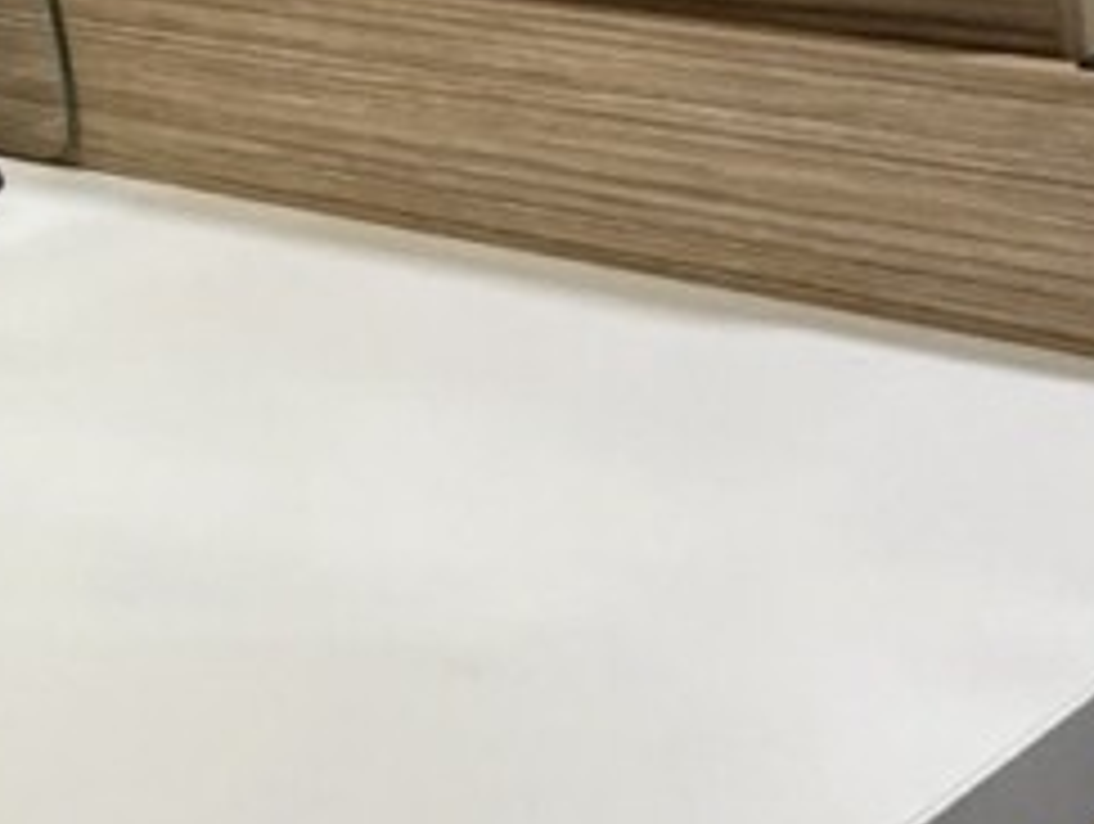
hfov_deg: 16.7
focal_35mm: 92
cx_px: -1004
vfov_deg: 15.4
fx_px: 2912
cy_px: -243
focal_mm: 2.22
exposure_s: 1/100
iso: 250
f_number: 2.2
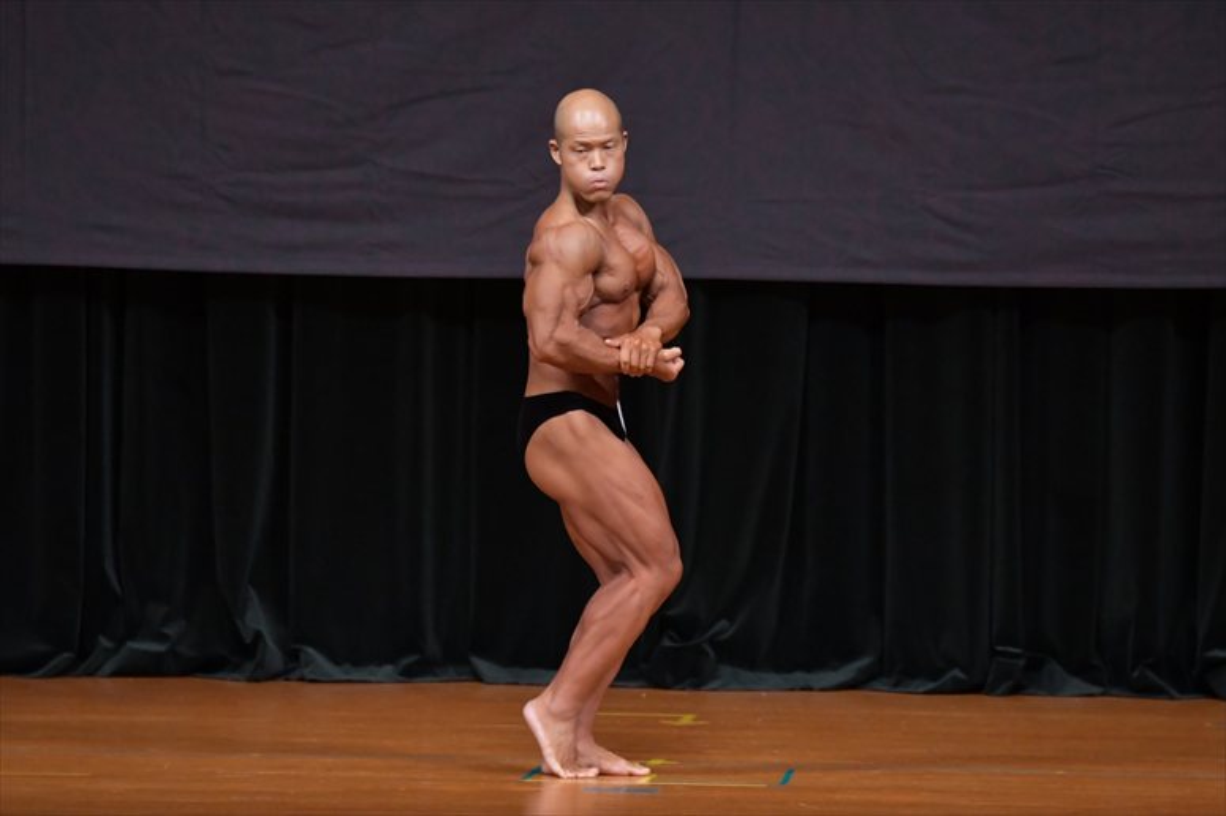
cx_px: 613
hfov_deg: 7.2
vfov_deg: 4.8
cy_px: 408
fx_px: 9701
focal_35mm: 285
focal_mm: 190
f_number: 5.6
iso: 4000
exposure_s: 1/400
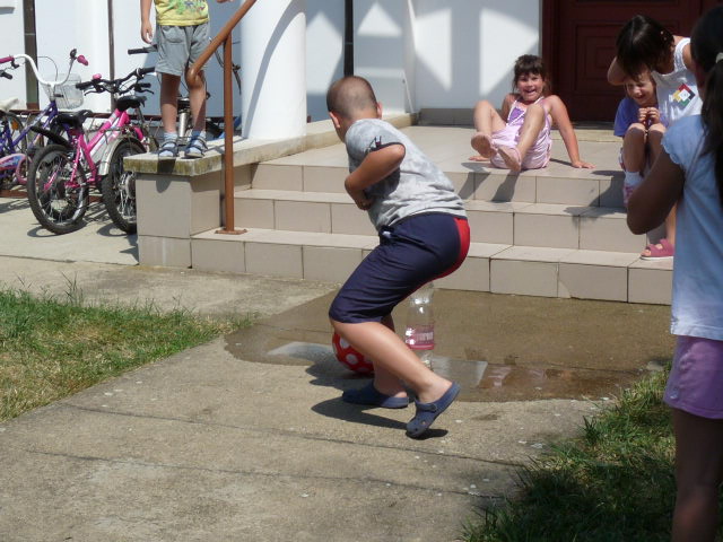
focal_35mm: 72
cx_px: 362
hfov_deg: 27.0
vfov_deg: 20.4
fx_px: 1504
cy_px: 271
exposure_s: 1/500
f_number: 6.3
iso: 100
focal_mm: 7.3
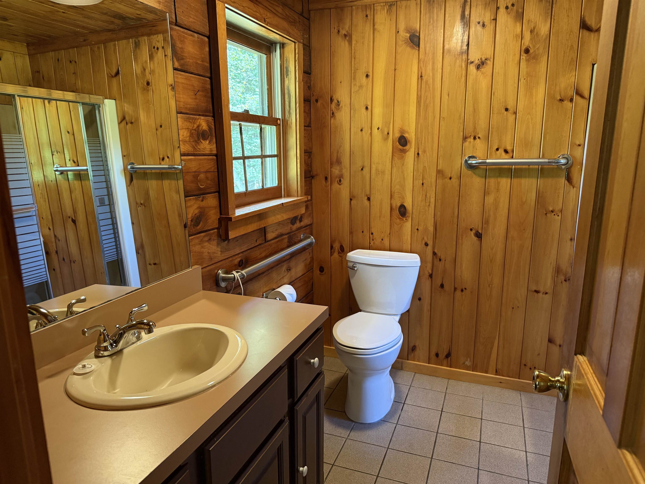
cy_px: 242
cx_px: 322
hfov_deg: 71.6
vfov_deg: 56.8
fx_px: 447
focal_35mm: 24
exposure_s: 1/60
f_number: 1.78
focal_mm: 6.76
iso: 400
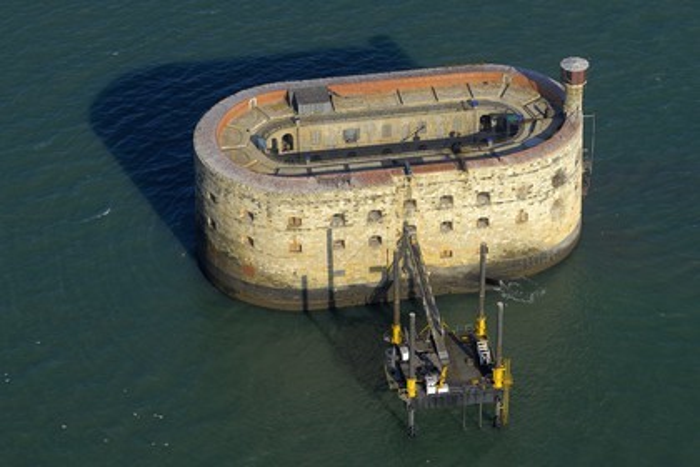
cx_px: 350
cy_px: 234
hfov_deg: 19.5
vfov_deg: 13.0
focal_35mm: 105
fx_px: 2042
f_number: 5
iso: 100
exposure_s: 1/1000
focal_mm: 70
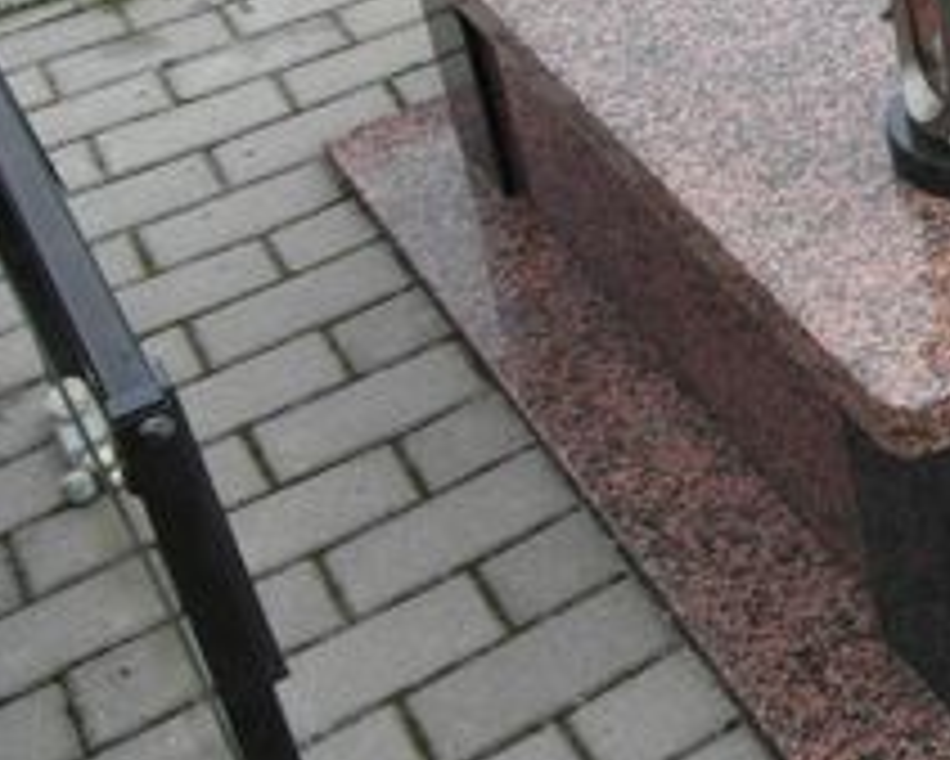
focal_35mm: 71
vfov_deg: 20.1
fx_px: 1997
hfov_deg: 23.2
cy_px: -171
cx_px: 1292
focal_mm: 5.2
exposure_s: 1/125
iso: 80
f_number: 3.4
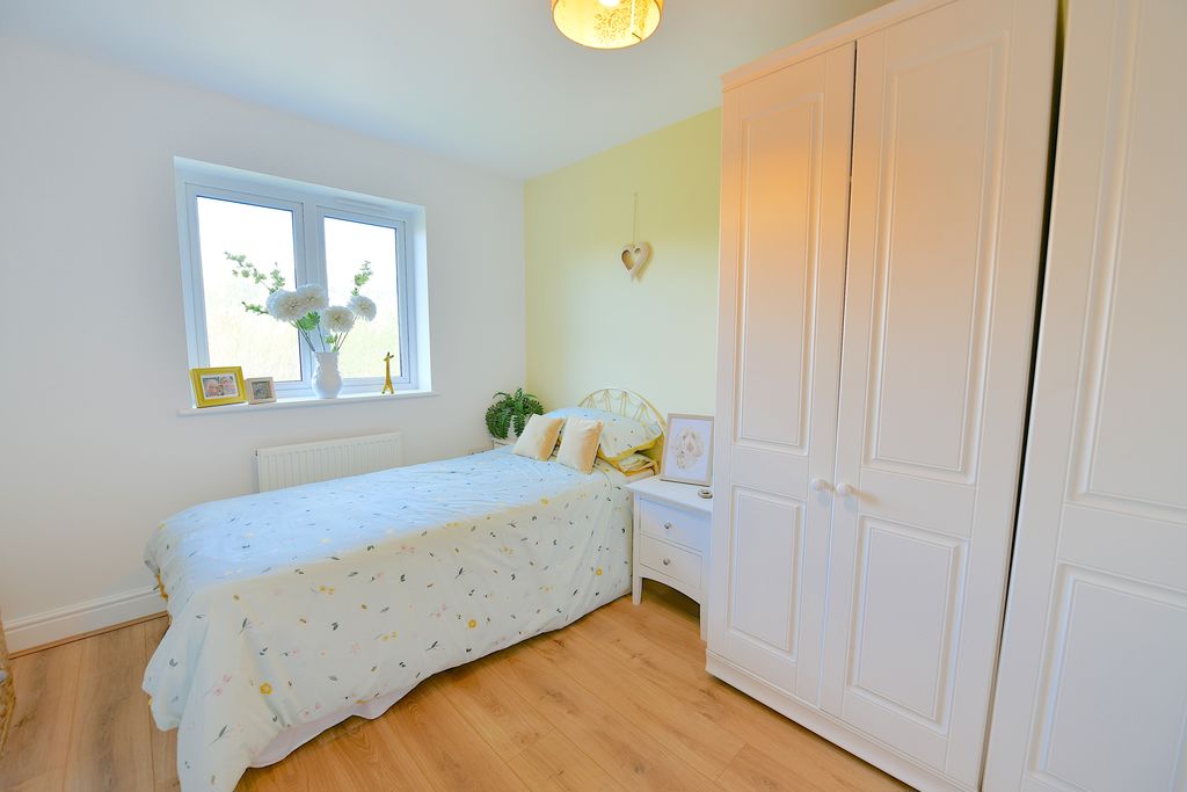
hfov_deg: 104.2
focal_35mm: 14
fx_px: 462
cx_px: 594
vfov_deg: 81.2
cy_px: 396
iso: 160
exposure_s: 1/100
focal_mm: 14
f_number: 5
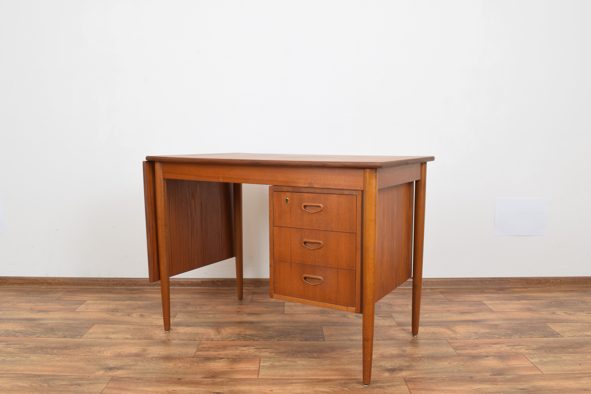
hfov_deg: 61.9
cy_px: 197
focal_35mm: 30
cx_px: 296
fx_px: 492
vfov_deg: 43.6
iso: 100
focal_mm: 20
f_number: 25
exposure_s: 4
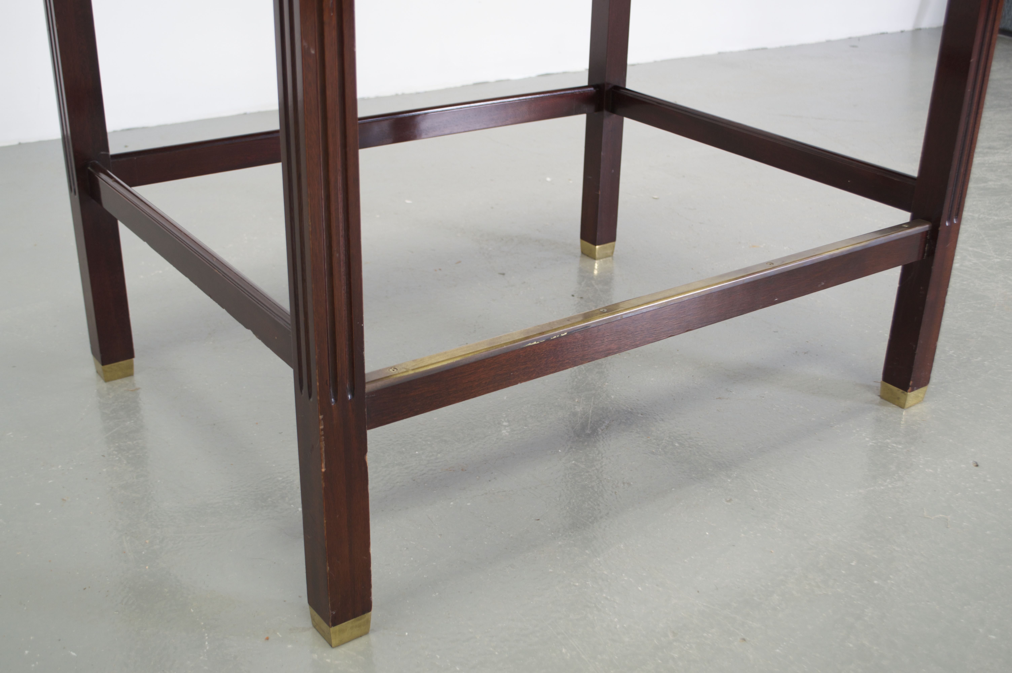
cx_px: 506
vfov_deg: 34.1
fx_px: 1095
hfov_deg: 49.6
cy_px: 336
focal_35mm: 39
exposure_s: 1/25
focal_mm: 26
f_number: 4.2
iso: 200
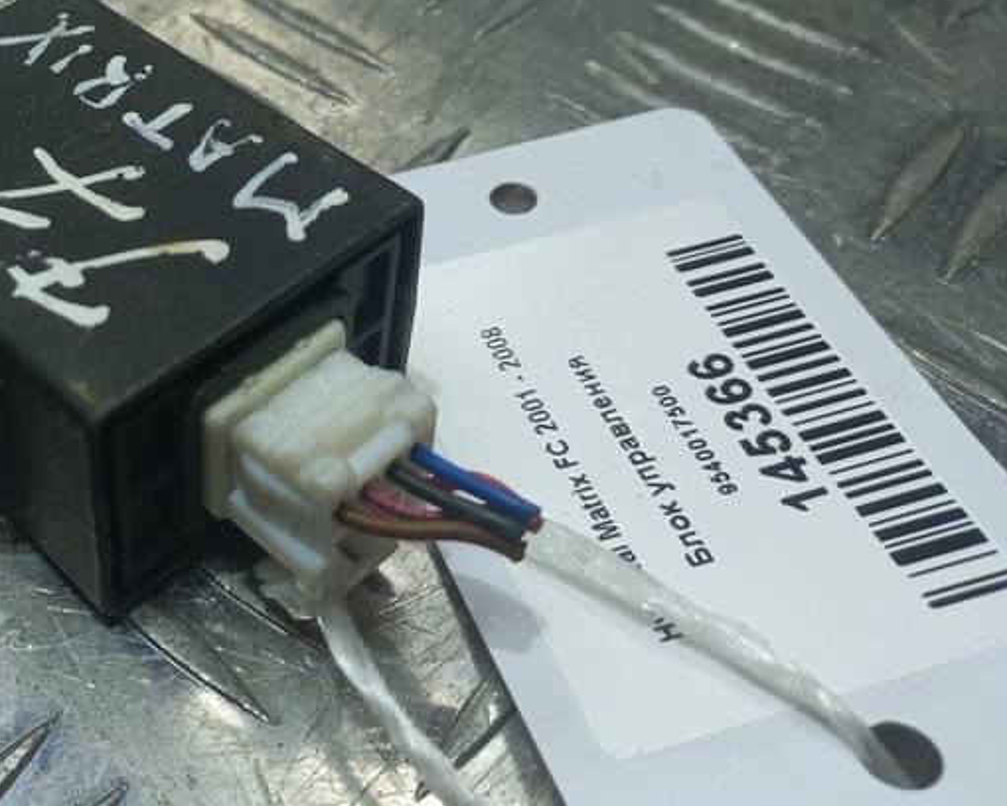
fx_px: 1460
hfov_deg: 35.9
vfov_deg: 30.6
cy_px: 253
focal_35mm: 49
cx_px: 111
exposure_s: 1/100
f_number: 1.8
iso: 32
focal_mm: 4.6
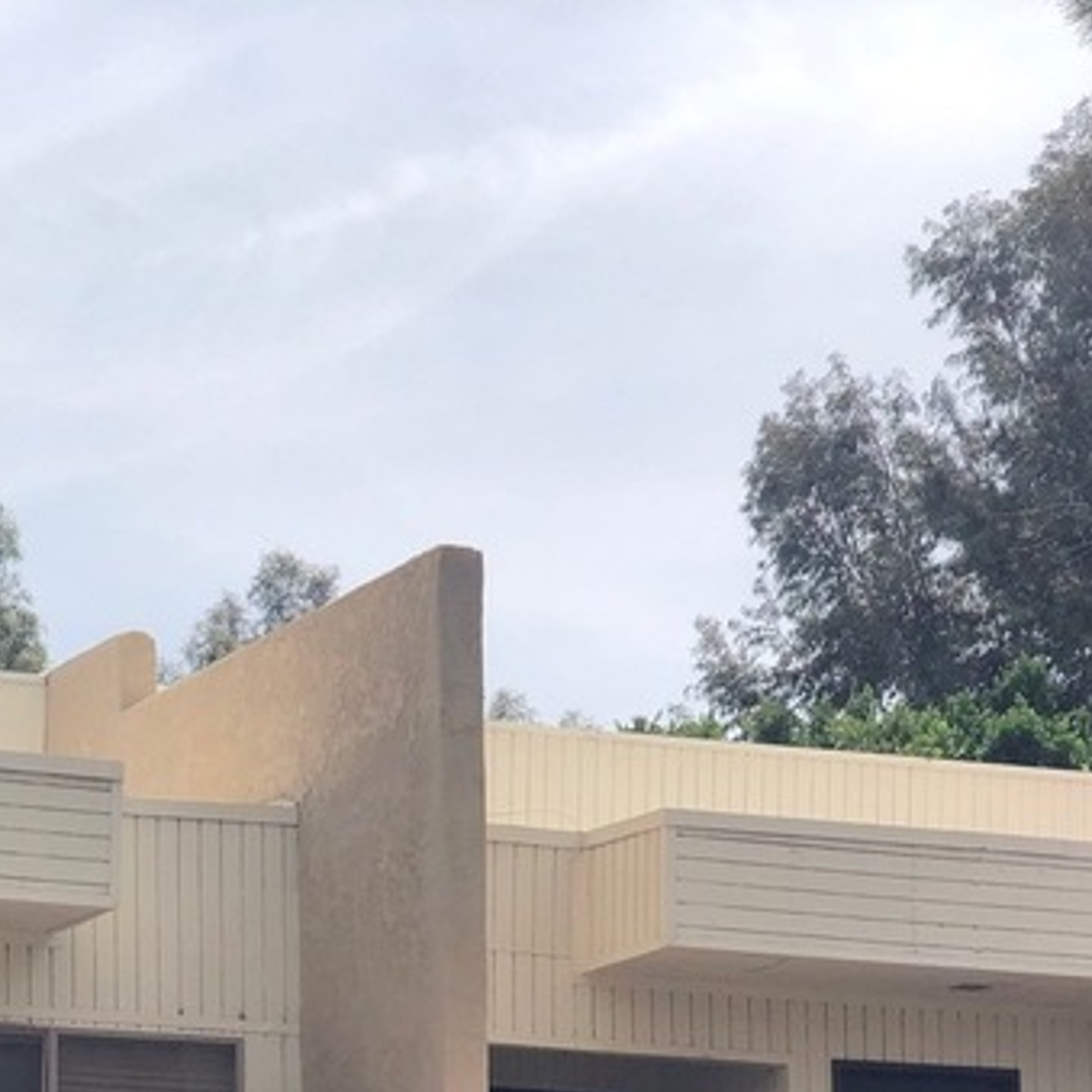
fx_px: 4640
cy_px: 1153
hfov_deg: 13.2
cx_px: -61
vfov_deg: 13.2
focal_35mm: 130
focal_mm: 6
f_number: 2.4
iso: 16
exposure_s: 1/883
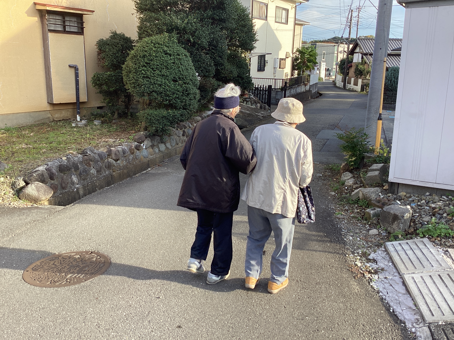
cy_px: 170
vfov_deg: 45.4
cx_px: 227
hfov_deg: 58.4
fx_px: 407
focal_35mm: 31
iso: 25
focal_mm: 3.3
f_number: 2.4
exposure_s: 1/187
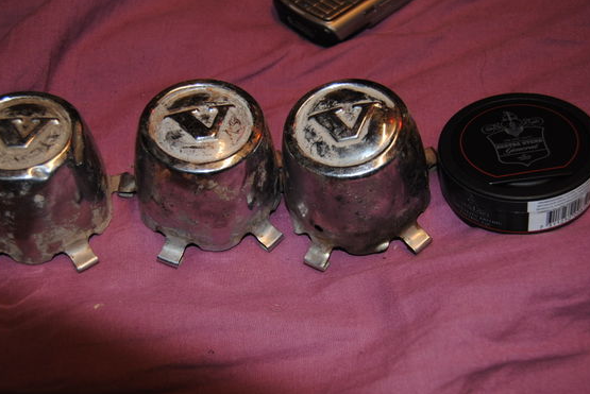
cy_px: 208
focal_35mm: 45
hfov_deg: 43.6
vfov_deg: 29.9
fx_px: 738
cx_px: 281
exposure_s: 1/60
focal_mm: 26
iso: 200
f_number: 4
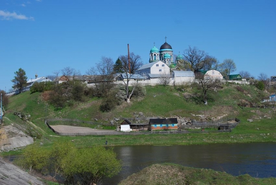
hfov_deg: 37.8
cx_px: 138
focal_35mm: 52
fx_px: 403
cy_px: 92
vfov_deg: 25.9
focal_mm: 35
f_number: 9
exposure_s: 1/320
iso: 100
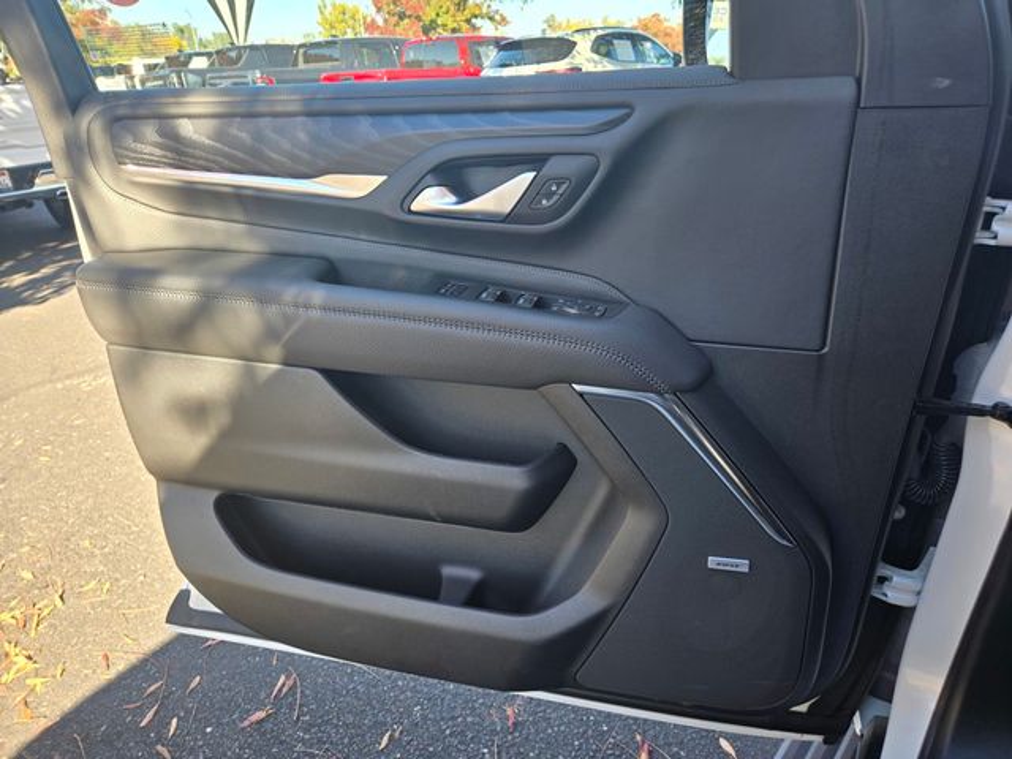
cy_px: 380
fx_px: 672
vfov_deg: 58.9
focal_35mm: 23
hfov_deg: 73.9
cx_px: 506
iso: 32
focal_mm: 5.4
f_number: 1.8
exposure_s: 1/180
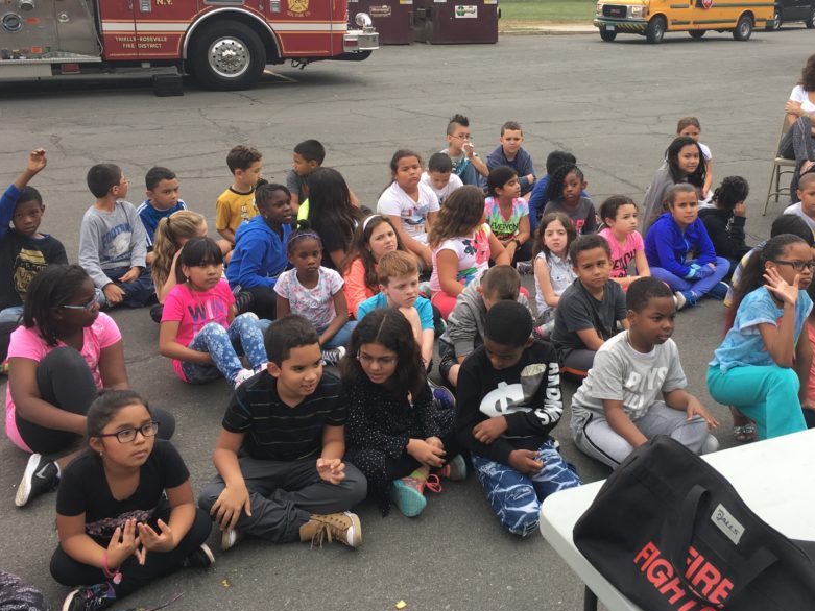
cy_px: 234
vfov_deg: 37.5
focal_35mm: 38
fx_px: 895
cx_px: 500
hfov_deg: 48.6
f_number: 2.2
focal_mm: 4.15
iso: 25
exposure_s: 1/146
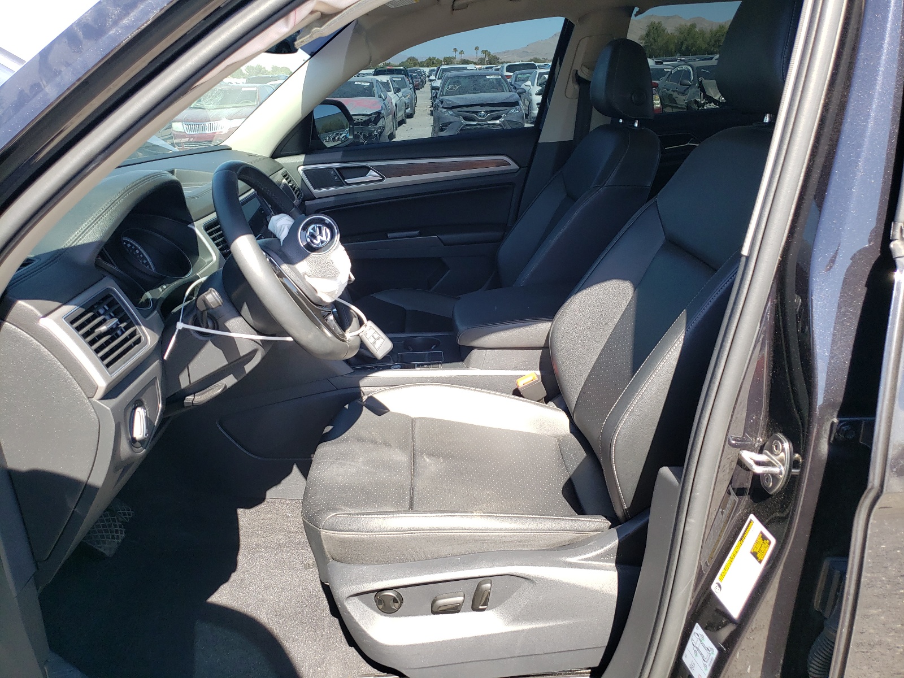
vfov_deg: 53.1
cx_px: 452
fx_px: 679
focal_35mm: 26
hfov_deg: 67.3
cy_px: 339
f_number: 1.5
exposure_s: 1/370
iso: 50
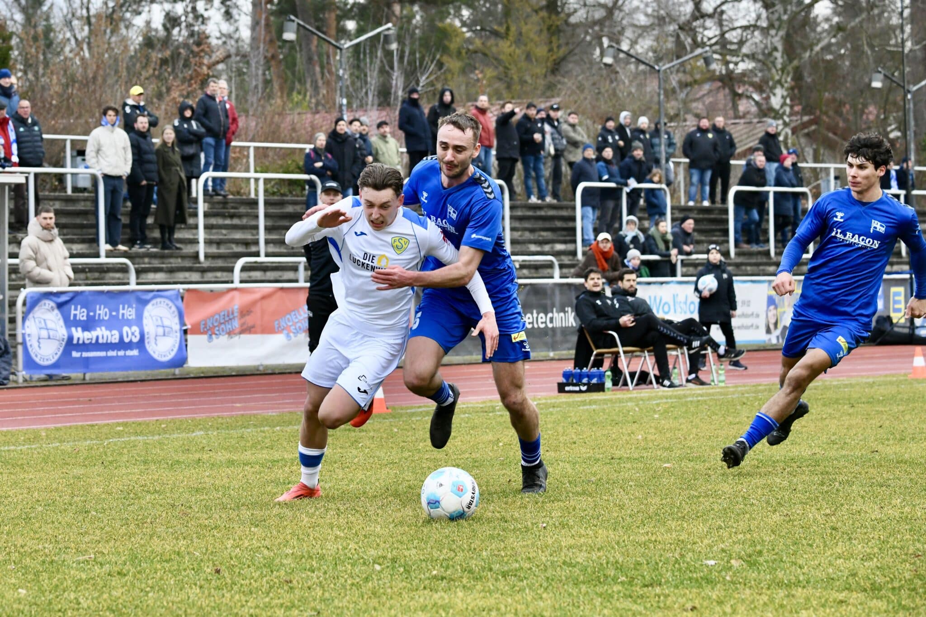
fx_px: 3343
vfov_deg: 10.5
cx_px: 463
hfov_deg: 15.8
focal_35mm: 130
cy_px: 308
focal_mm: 130
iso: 3200
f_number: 7.1
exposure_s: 1/1600
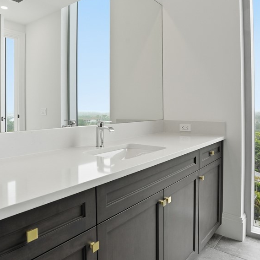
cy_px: 109
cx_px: 148
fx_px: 221
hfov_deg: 60.7
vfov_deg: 60.6
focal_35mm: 26
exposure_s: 1/500
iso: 400
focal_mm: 16
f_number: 9
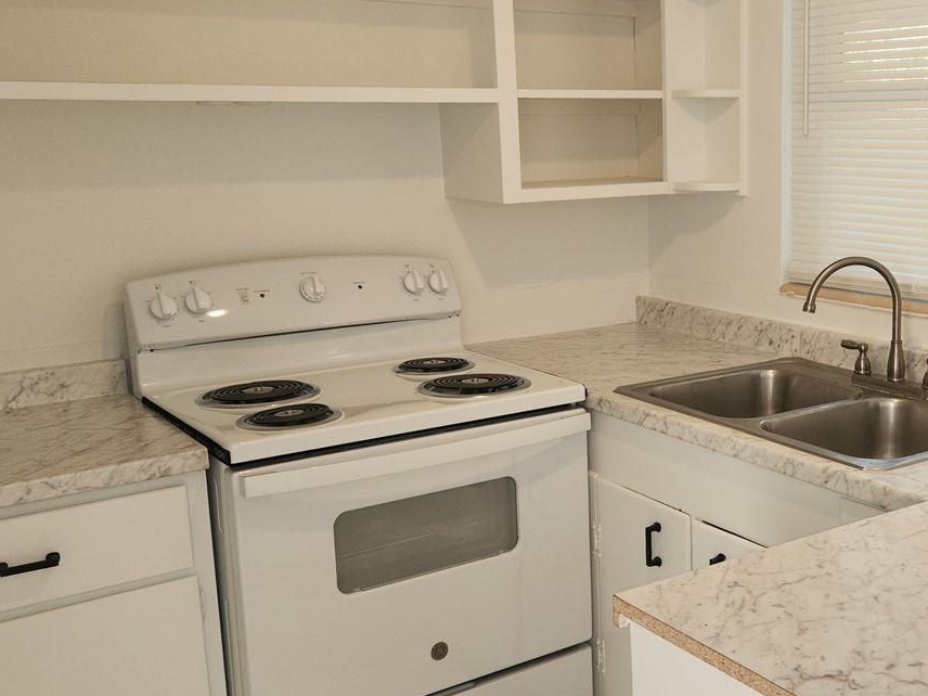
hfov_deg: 42.2
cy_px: 351
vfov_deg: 33.6
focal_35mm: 43
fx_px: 1153
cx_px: 724
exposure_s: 1/60
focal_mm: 5.4
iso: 50
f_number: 1.8
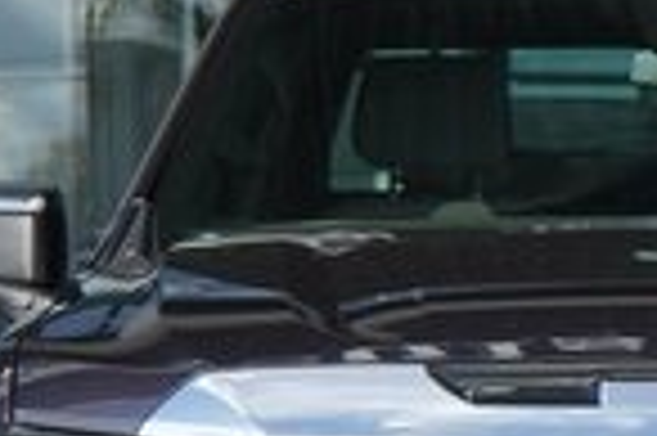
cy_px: 614
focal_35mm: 202
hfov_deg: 10.1
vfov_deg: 6.7
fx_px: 3682
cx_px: 734
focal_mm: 46
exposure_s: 1/1600
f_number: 8
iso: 1000
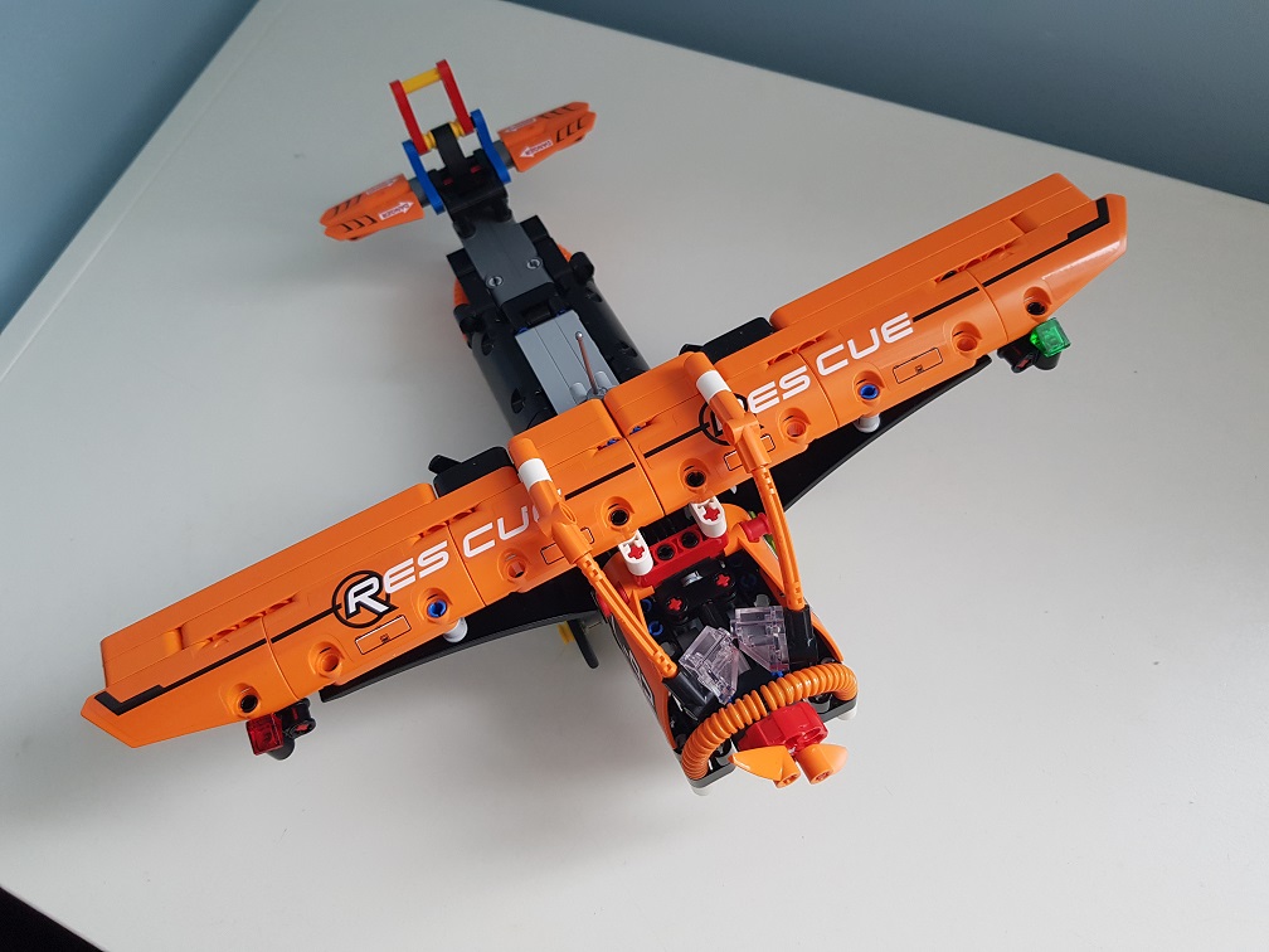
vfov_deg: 53.1
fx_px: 953
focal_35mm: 26
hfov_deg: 67.3
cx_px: 634
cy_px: 476
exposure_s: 1/50
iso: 125
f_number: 1.7
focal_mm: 4.2
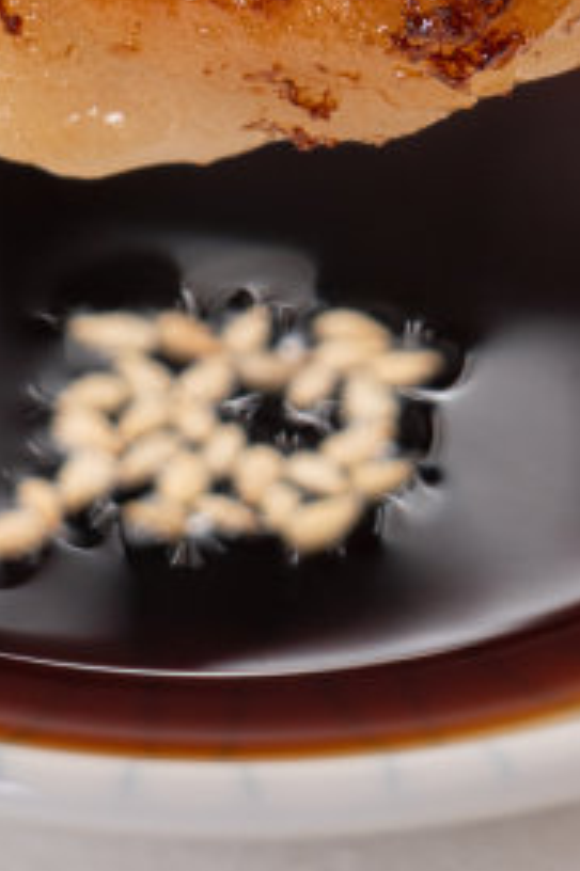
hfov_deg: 1.7
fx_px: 19235
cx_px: -300
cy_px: -1102
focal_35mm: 795
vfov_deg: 2.6
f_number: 9
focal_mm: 135
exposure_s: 1/125
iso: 100
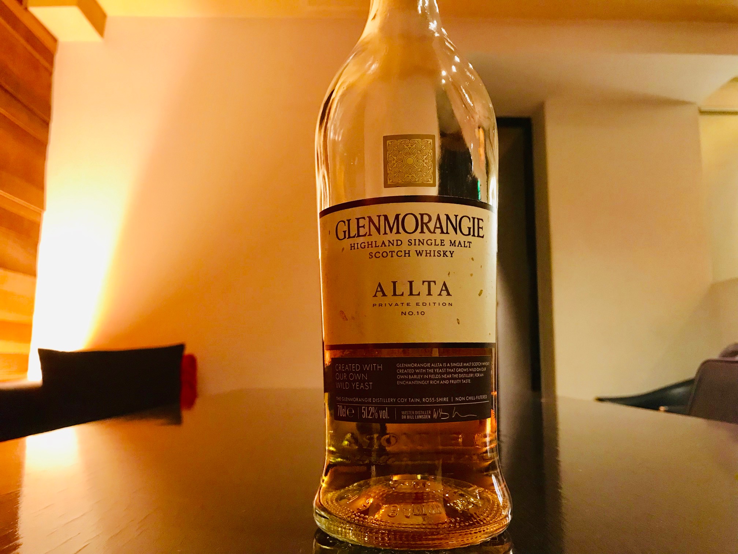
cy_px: 277
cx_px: 369
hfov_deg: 63.4
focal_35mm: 28
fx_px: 597
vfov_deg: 49.7
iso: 100
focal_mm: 3.99
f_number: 1.8
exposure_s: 1/4
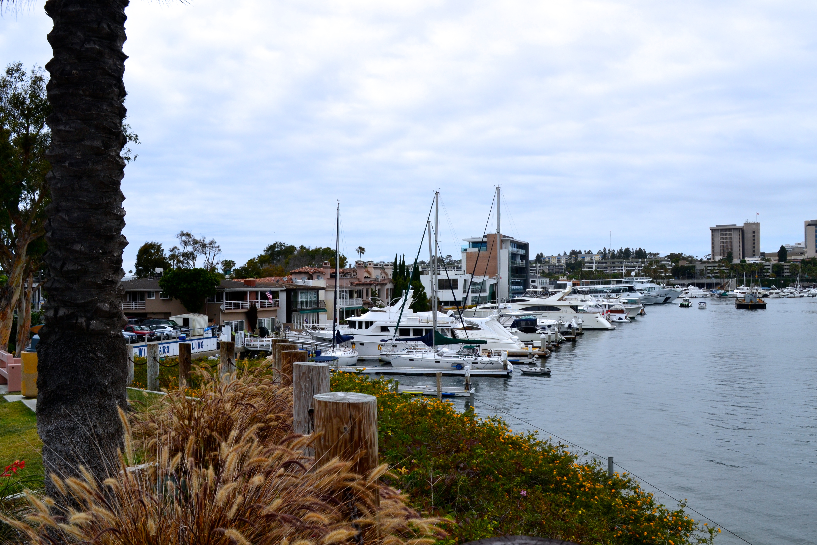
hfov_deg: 53.1
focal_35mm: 36
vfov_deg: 36.9
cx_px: 408
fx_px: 817
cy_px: 272
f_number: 11
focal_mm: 24
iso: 320
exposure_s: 1/500
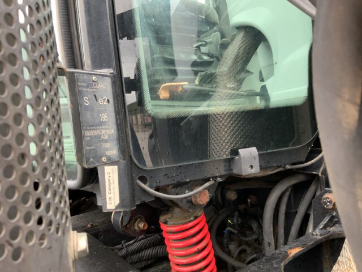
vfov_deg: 48.2
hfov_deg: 61.7
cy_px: 136
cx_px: 181
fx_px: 303
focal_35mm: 29
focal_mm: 3
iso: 80
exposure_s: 1/60
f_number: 1.8
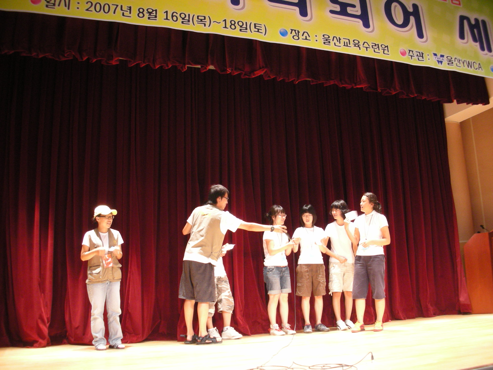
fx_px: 498
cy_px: 185
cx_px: 246
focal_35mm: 35
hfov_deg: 52.6
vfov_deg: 40.7
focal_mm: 5.8
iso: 200
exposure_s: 1/22
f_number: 3
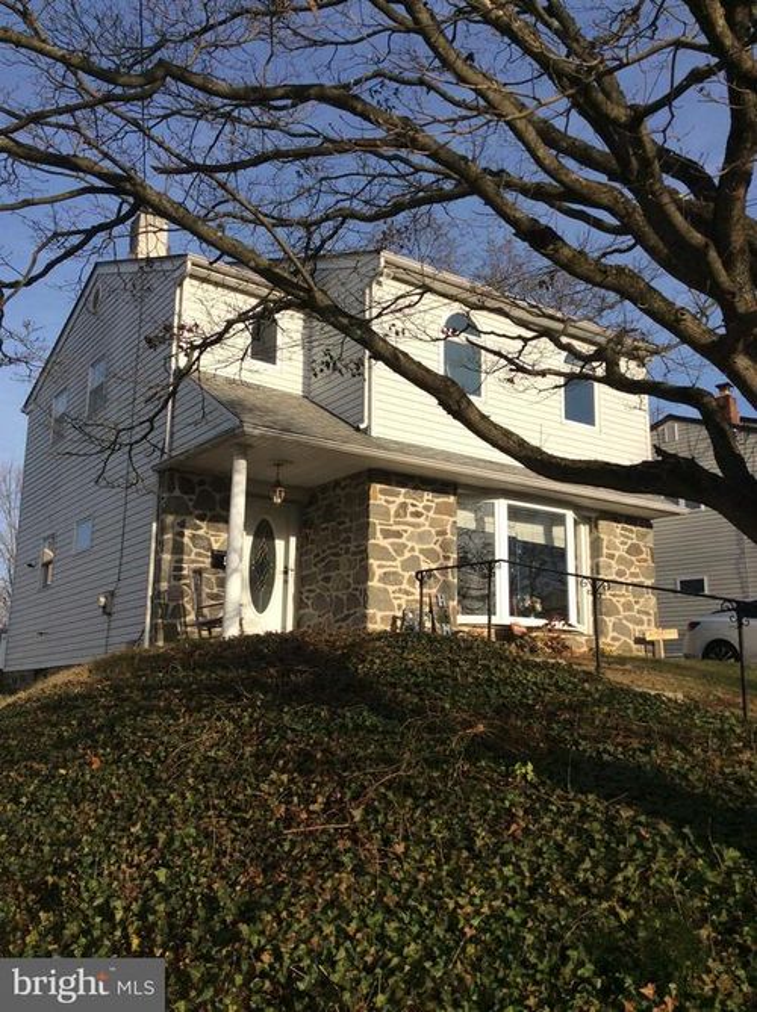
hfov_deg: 44.1
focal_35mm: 32
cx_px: 378
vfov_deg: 56.9
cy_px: 506
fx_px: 935
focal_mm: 3.3
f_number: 2.4
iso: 32
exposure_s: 1/1330
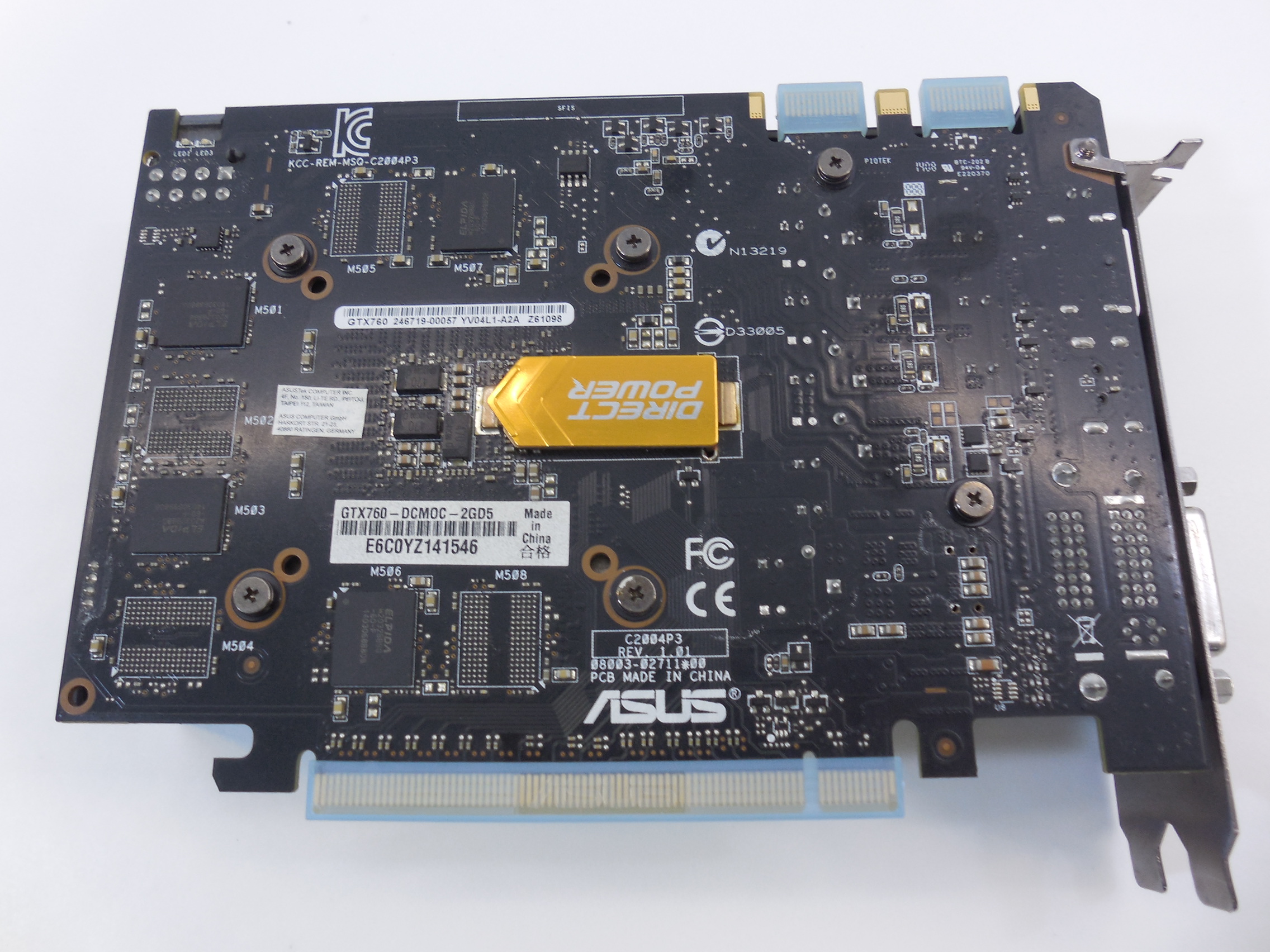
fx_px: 954
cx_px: 635
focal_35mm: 26
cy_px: 476
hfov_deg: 67.3
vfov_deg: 53.1
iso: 140
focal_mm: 4.6
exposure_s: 1/30
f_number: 3.5
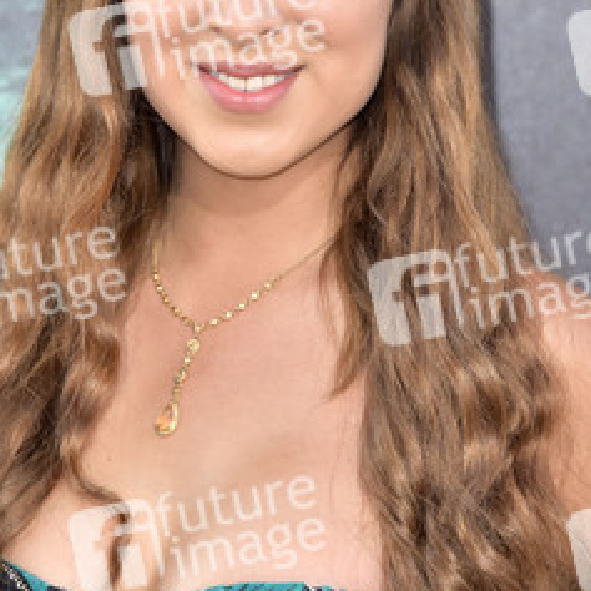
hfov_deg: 4.9
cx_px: 271
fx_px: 6934
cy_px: 162
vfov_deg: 4.9
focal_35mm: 359
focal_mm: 250
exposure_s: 1/250
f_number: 7.1
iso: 320
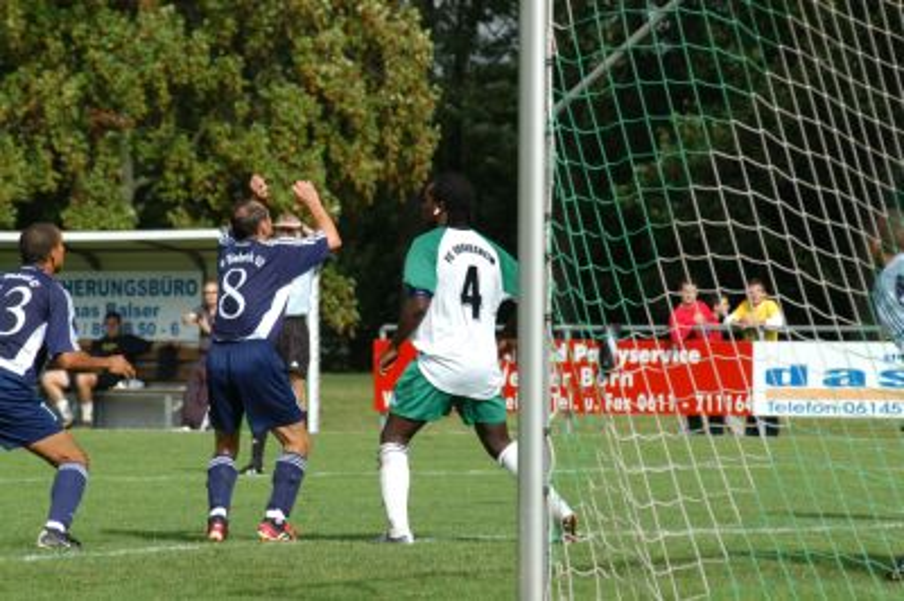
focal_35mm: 300
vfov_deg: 4.6
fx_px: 7527
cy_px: 300
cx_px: 452
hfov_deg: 6.9
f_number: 6.3
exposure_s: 1/750
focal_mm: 200
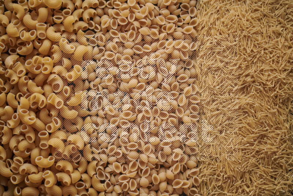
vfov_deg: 27.0
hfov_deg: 39.6
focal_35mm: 50
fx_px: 407
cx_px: 146
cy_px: 98
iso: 160
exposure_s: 1/100
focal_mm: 50
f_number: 8
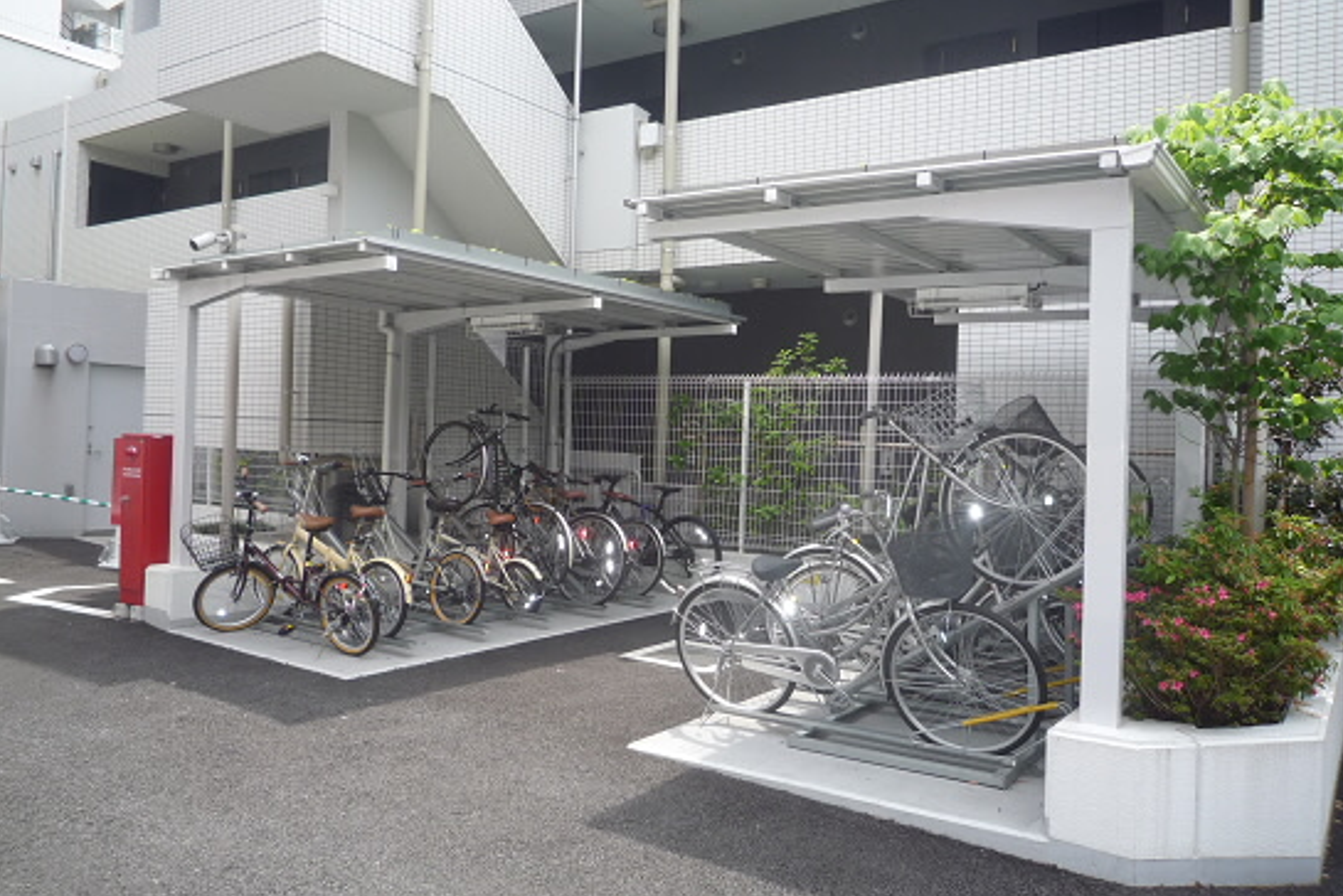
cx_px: 690
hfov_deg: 67.3
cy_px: 437
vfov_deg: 48.0
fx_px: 1008
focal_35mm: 27
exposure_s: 1/320
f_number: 2.8
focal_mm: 4.4
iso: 100
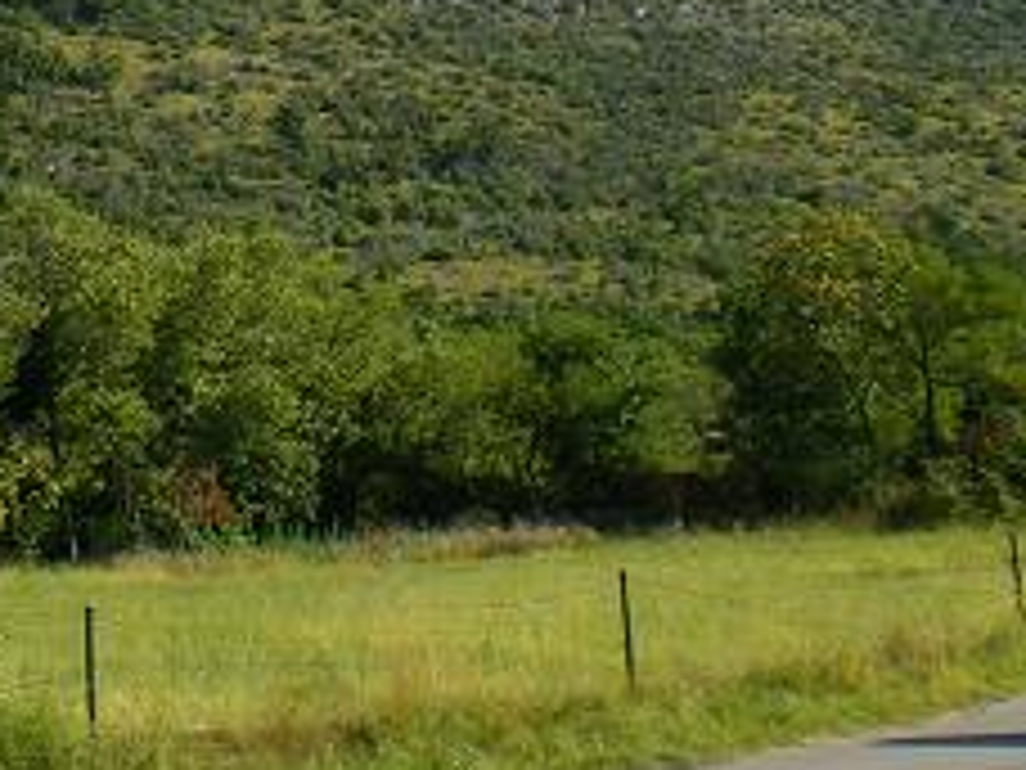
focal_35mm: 88
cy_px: 122
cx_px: 230
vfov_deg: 16.6
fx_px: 2608
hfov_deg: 22.0
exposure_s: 1/250
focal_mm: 6.3
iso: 64
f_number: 4.6
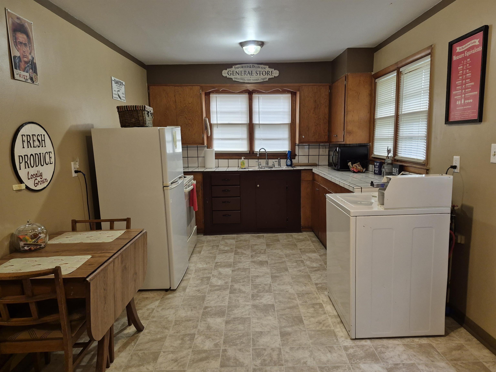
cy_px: 186
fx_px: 330
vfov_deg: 58.9
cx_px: 248
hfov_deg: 73.9
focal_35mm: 23
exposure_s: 1/120
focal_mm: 5.4
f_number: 1.8
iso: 250
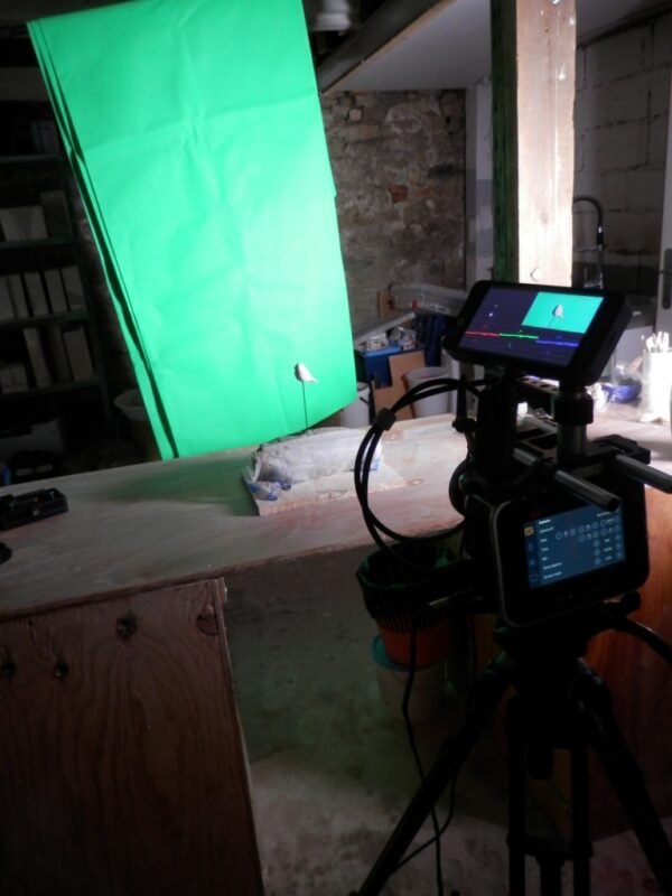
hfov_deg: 54.9
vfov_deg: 69.4
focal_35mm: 25
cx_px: 336
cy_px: 448
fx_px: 647
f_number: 3
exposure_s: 1/13
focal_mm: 4.5
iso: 200
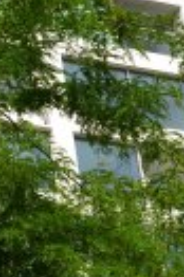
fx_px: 1614
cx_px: -8
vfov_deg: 9.2
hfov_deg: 6.5
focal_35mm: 210
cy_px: -269
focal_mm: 45
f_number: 11
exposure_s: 1/100
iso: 100
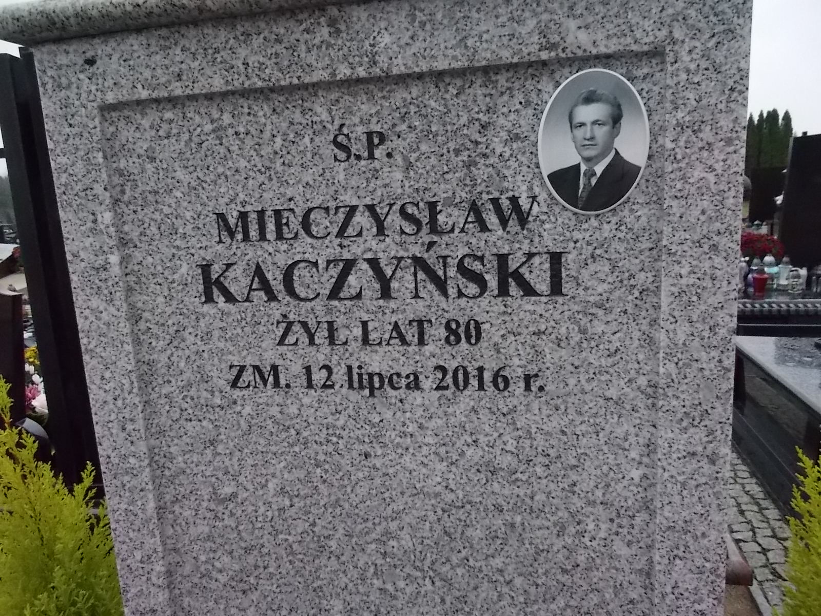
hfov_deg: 67.3
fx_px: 617
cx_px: 410
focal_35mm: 26
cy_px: 308
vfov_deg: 53.1
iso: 400
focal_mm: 4.6
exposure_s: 1/400
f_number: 3.2
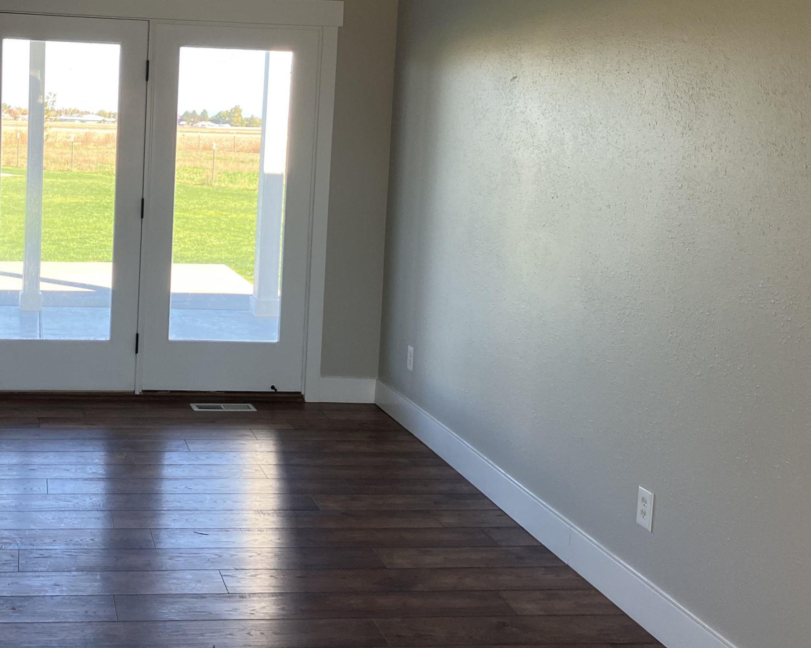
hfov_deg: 38.9
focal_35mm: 46
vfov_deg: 32.5
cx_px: 172
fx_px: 1104
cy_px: 220
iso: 40
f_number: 1.8
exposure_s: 1/128
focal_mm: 3.99
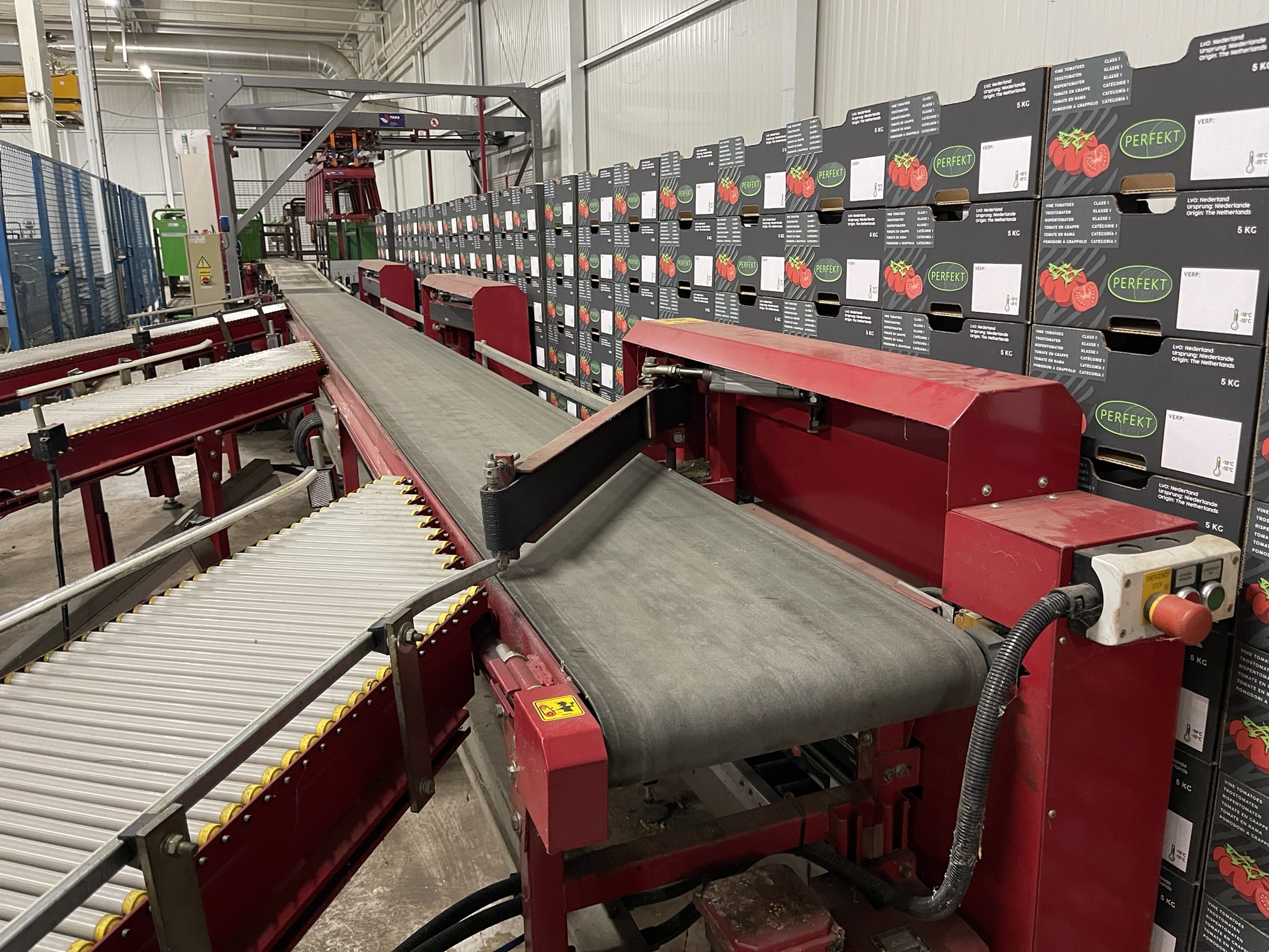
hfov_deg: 69.4
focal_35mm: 25
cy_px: 476
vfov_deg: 54.9
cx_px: 634
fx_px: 916
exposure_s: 1/50
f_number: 1.6
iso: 500
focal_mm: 5.1
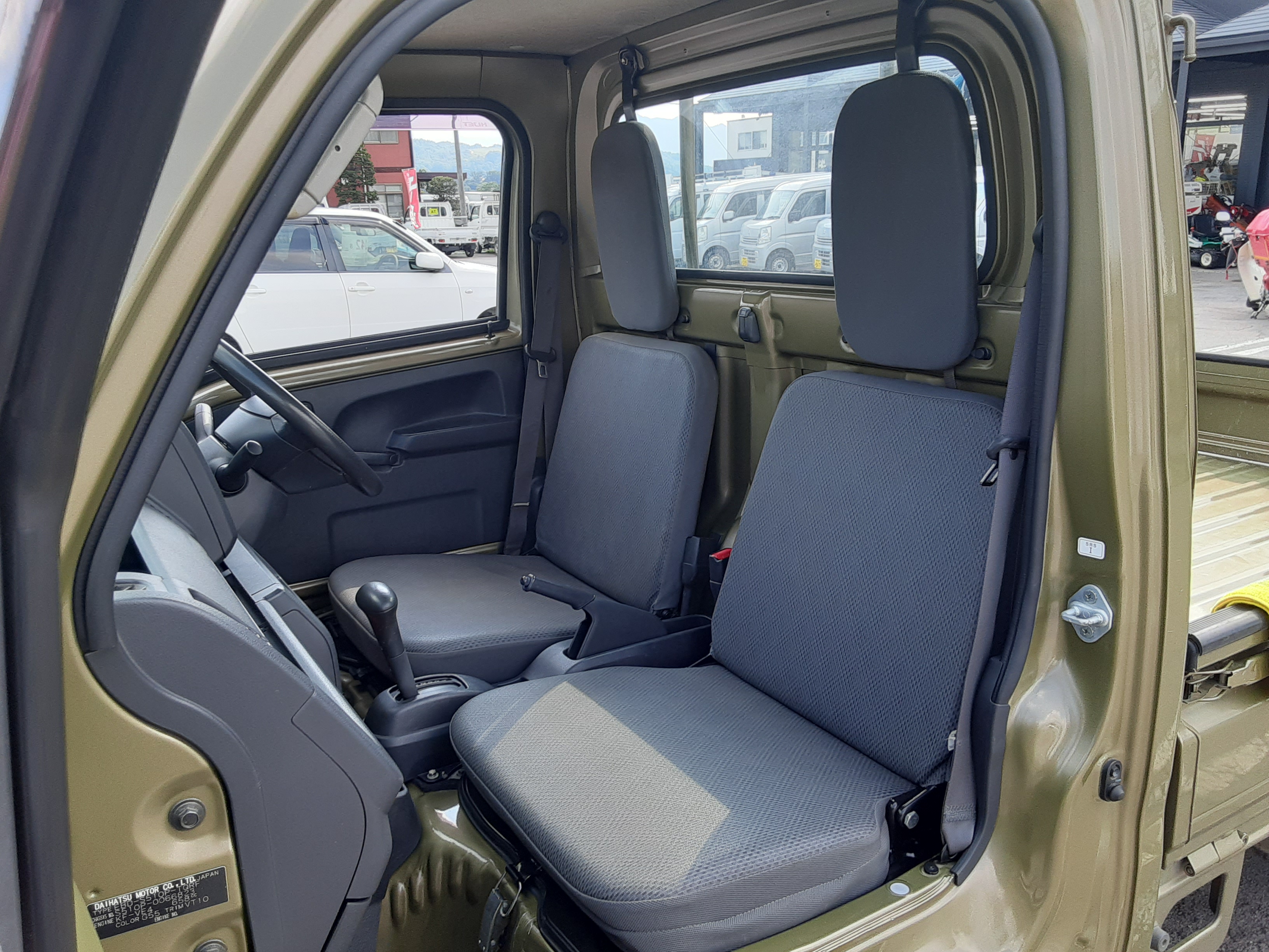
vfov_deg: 51.4
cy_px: 476
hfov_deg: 65.3
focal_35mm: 27
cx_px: 634
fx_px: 990
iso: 40
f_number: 1.9
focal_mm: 2.91
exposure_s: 1/191
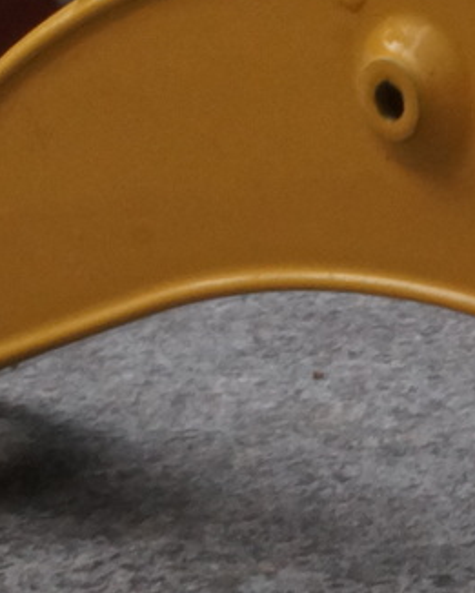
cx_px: 943
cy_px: 499
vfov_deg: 10.1
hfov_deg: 7.8
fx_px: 3337
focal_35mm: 190
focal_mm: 22
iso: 800
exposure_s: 1/60
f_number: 22
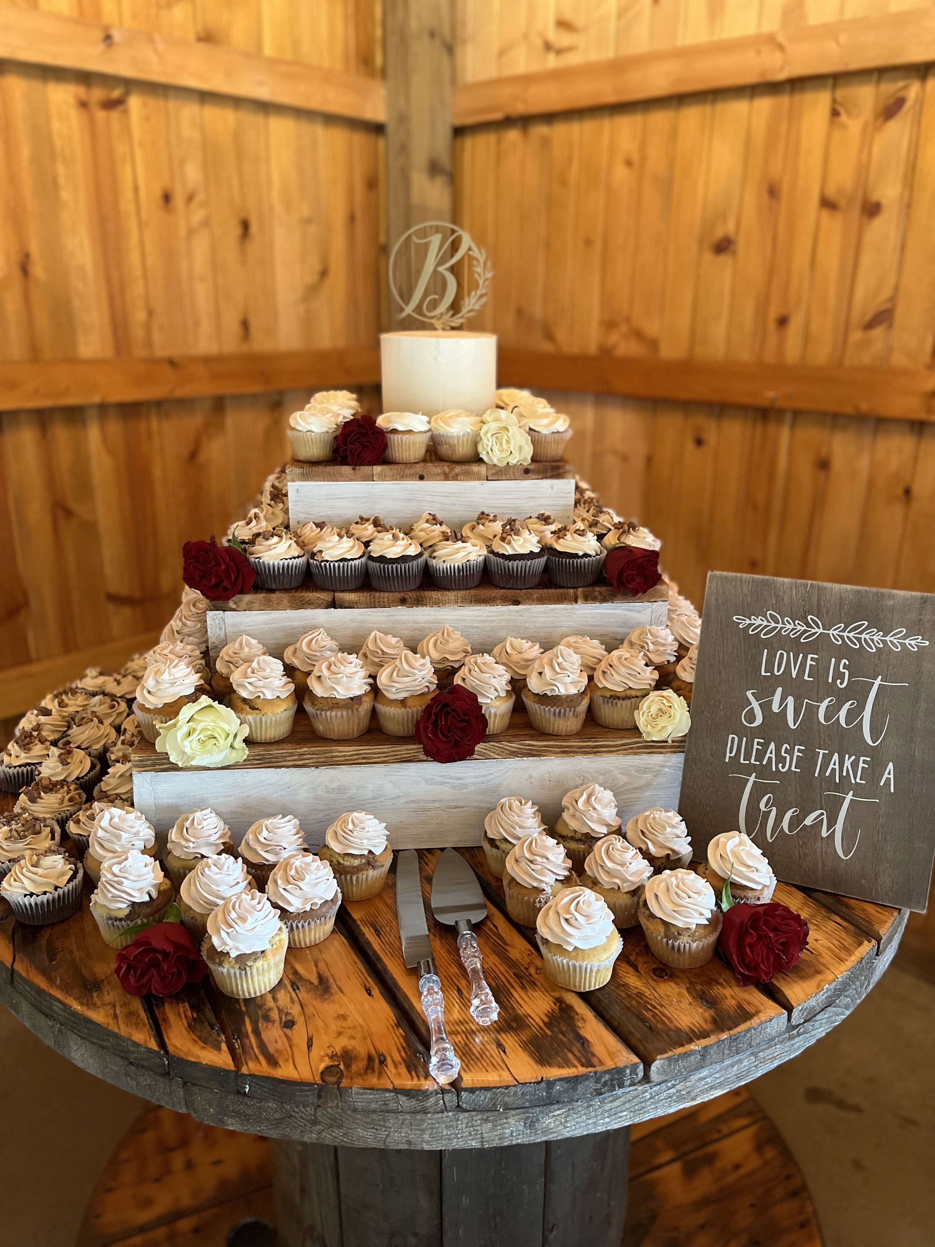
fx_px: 936
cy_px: 624
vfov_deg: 67.3
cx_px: 468
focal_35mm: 26
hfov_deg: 53.1
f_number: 1.6
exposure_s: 1/60
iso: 400
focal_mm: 5.1
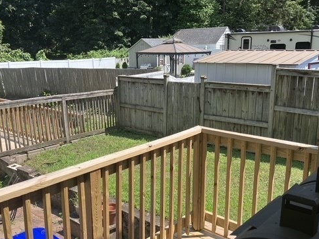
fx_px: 341
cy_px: 142
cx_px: 152
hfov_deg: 50.1
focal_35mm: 37
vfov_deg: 38.5
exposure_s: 1/991
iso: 32
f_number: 1.8
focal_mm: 3.99
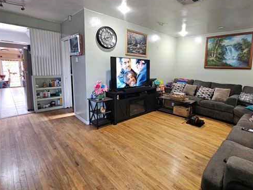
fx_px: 124
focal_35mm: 17
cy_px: 84
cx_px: 151
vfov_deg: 74.5
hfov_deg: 89.9
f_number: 2.2
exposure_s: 1/30
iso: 400
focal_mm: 2.2
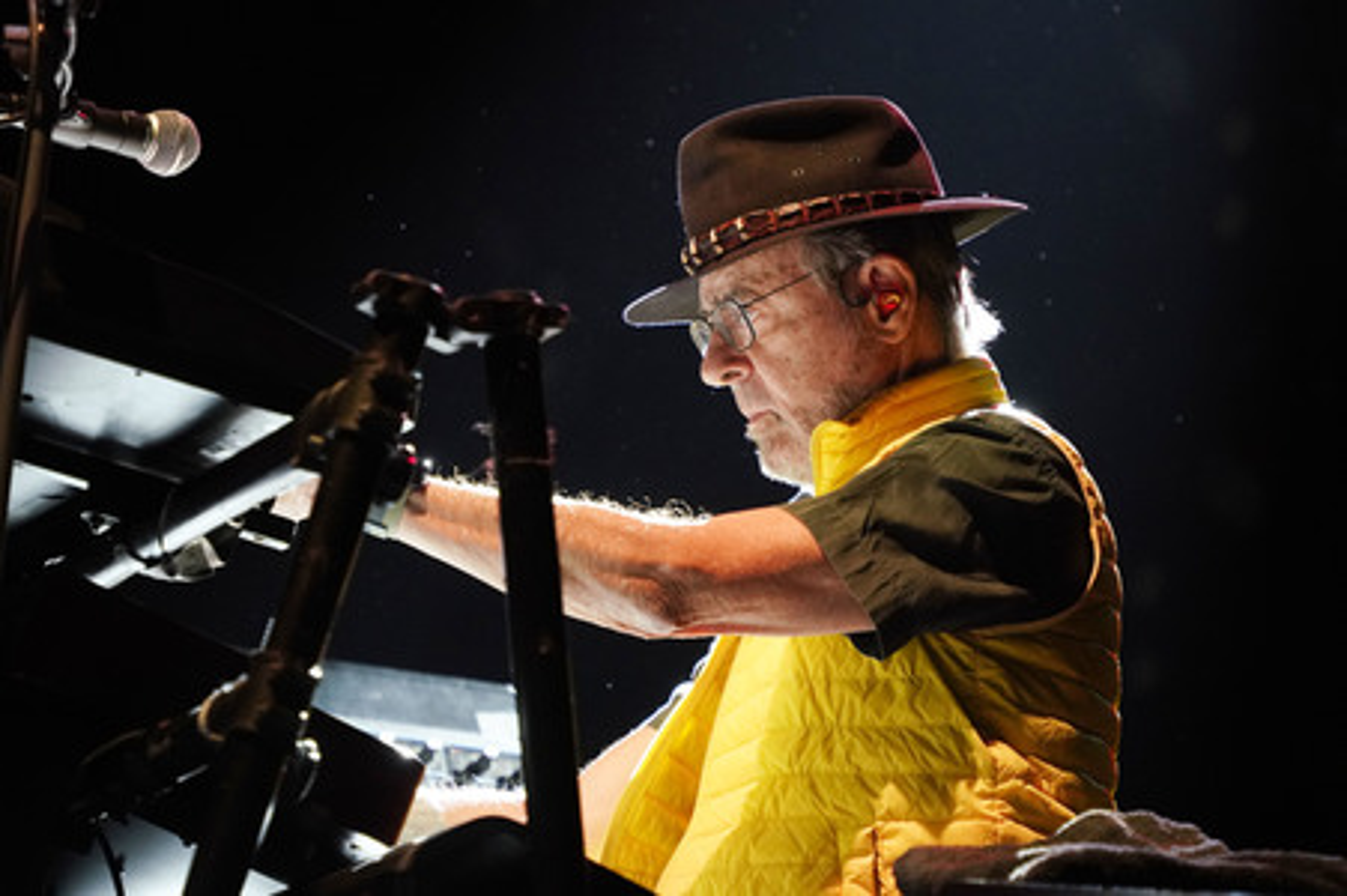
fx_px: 5421
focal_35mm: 145
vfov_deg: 9.4
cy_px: 448
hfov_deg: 14.2
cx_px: 674
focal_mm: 145
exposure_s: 1/160
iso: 3200
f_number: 5
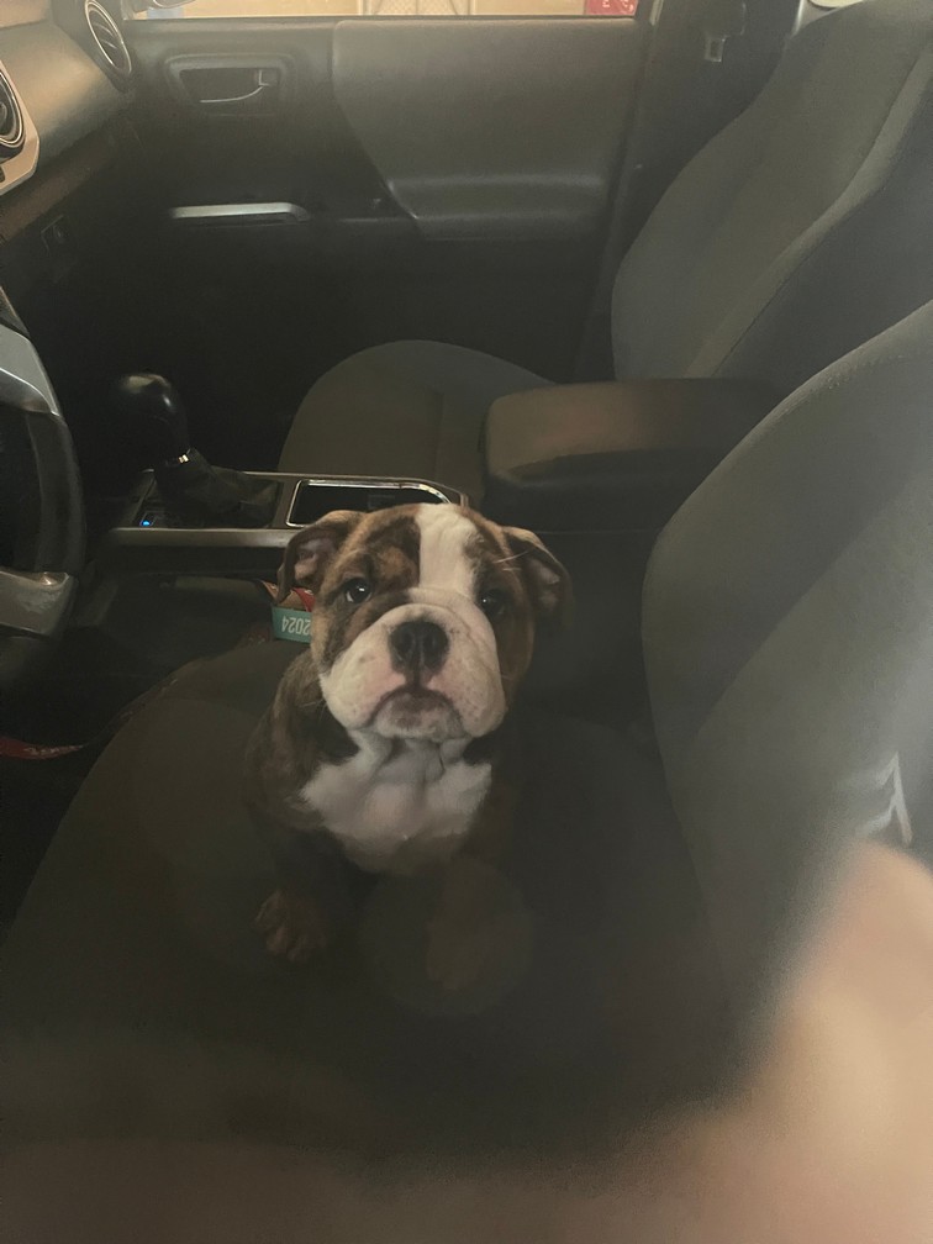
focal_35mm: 25
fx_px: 898
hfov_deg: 54.9
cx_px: 466
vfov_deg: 69.4
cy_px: 622
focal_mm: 5.1
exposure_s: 1/30
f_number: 1.6
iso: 800
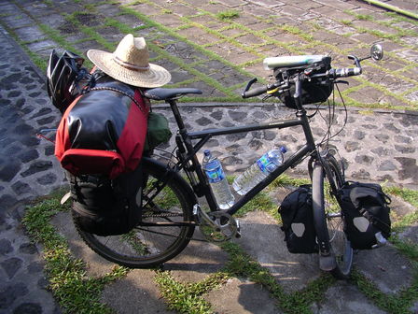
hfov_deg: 50.1
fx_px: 447
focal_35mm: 37
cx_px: 209
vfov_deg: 38.7
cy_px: 157
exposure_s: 1/160
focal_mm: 5.7
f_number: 2.8
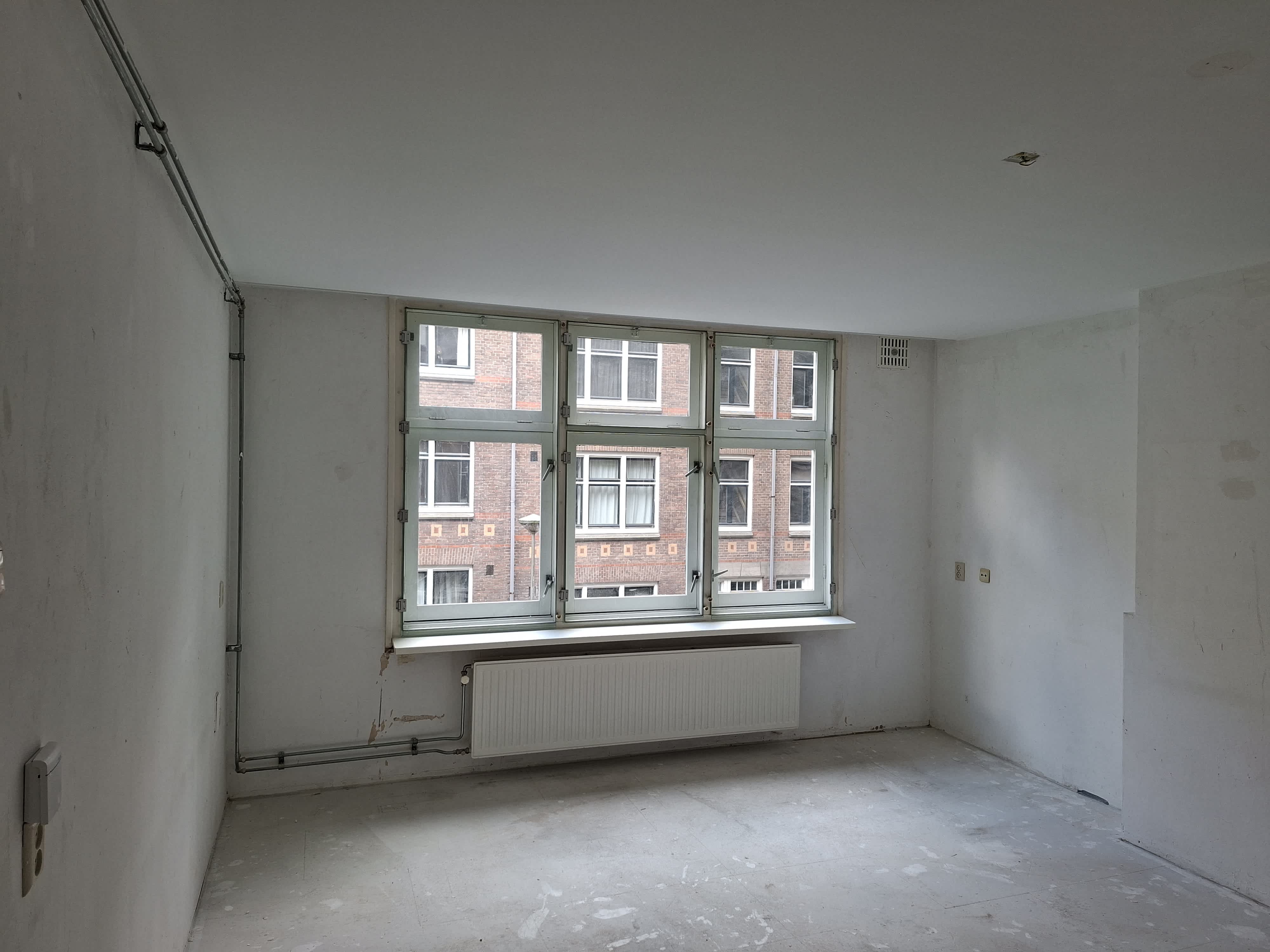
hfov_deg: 73.9
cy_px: 476
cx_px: 635
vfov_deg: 58.9
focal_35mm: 23
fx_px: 844
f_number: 1.8
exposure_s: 1/100
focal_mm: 5.5
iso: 100
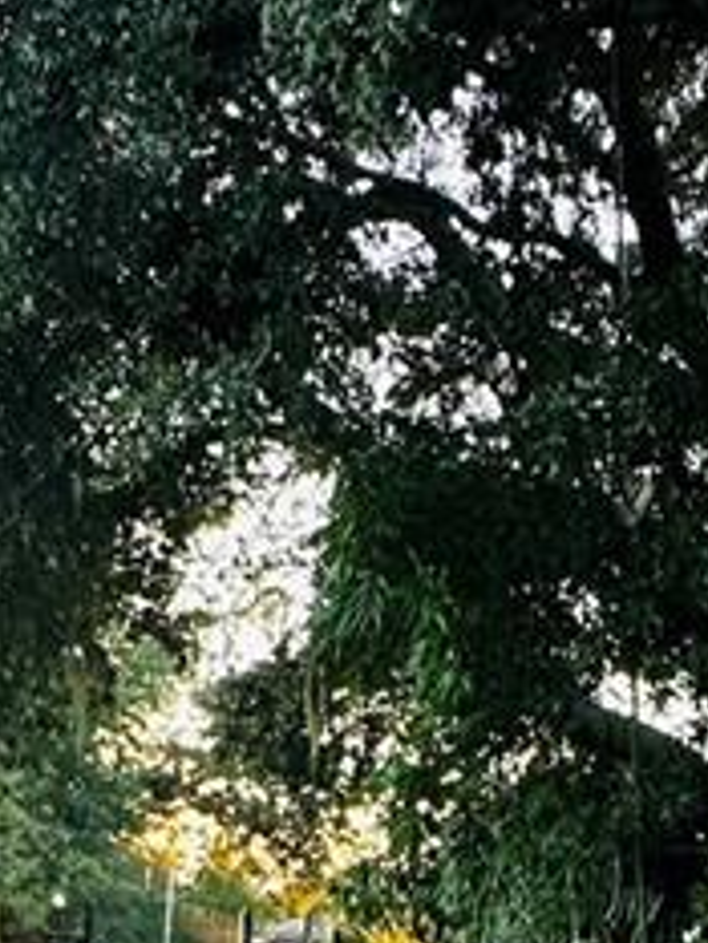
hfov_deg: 20.3
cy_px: 1287
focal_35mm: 72
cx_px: 510
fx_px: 1962
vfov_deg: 23.3
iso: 125
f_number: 2.2
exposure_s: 1/99
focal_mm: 2.22
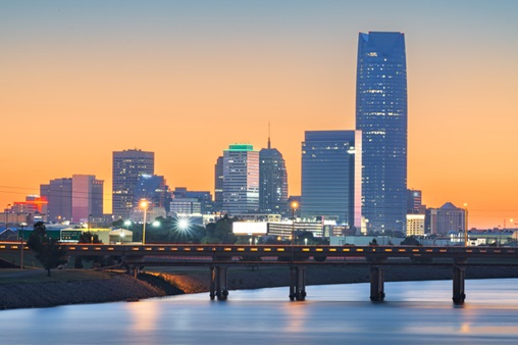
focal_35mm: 200
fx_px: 2876
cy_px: 172
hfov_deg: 10.3
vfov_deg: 6.9
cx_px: 259
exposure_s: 25
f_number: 11
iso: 64
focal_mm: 200
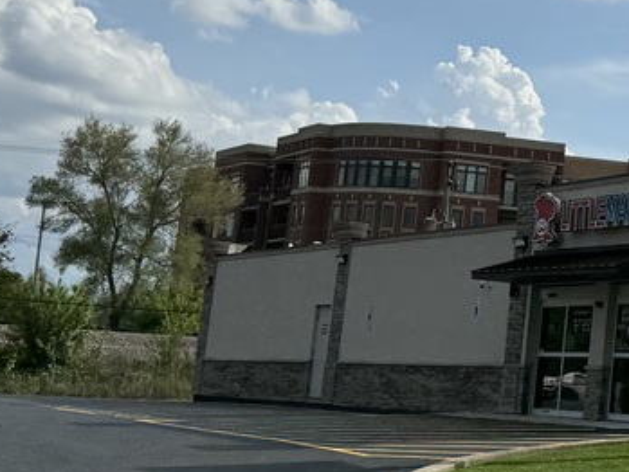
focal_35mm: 99
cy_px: 86
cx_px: 780
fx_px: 1800
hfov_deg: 18.6
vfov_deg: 14.8
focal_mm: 6.76
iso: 100
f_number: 1.78
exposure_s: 1/15152
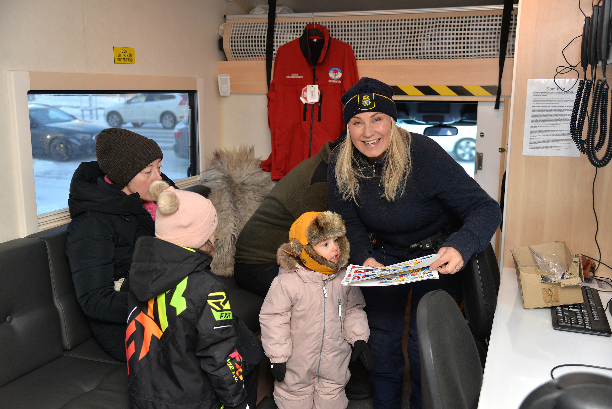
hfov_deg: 50.7
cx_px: 306
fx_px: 646
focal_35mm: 38
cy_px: 204
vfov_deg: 35.1
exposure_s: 1/125
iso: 400
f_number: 4
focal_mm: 38
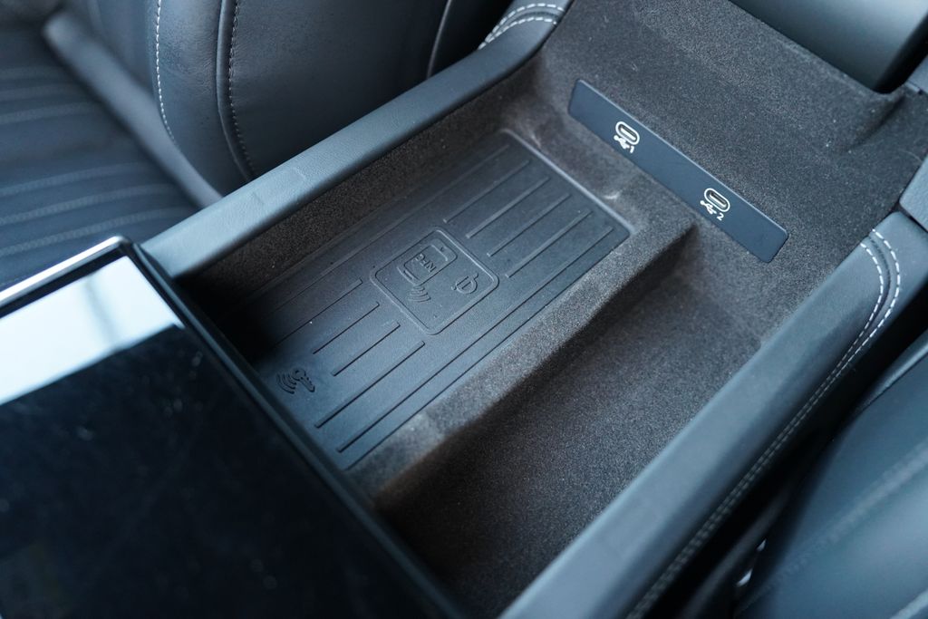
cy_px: 310
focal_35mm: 29
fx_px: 748
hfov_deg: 63.7
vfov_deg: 45.0
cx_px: 464
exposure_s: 1/60
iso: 5000
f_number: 2.8
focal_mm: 29
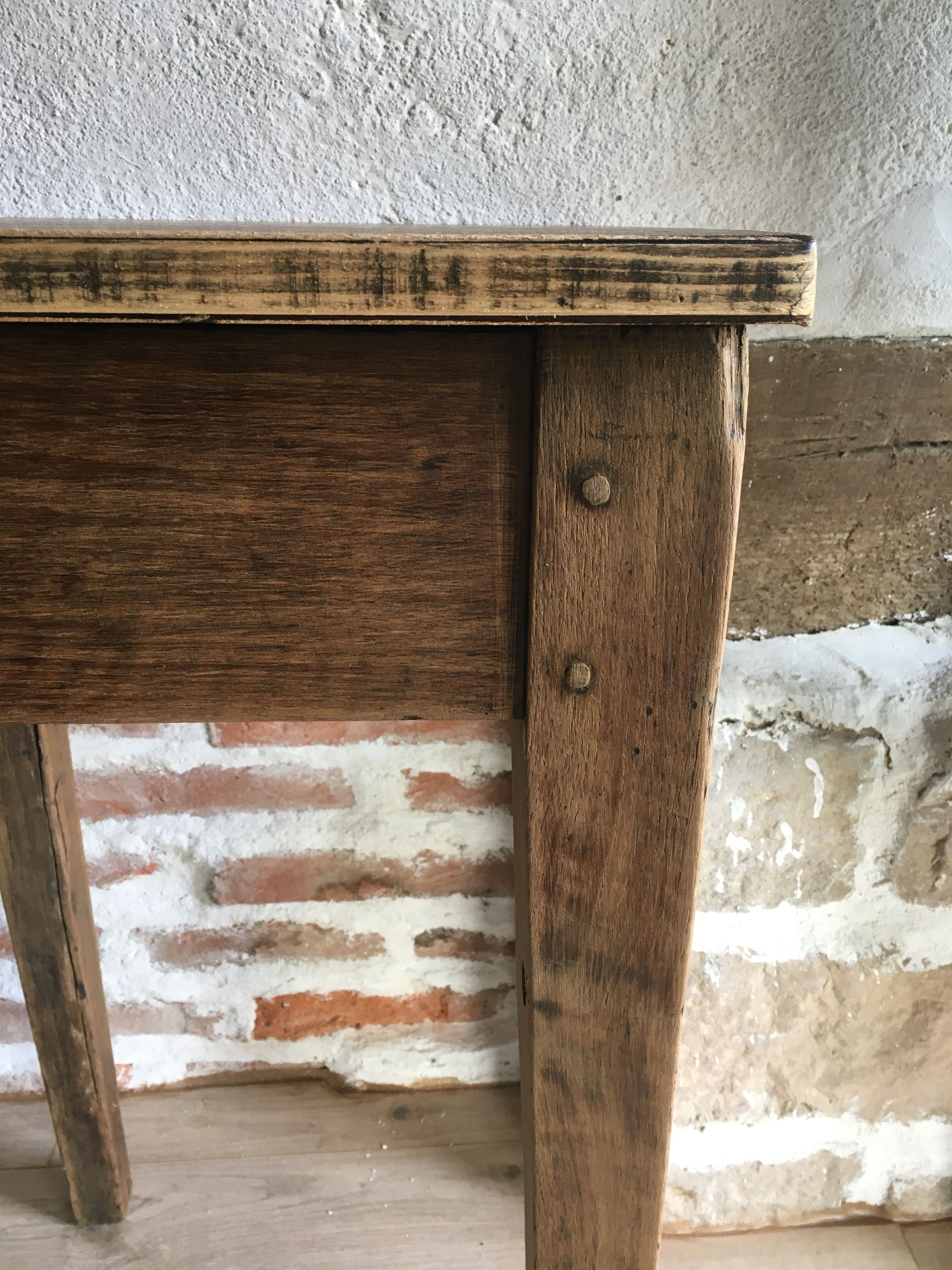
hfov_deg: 48.2
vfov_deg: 61.7
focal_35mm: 29
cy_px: 635
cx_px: 476
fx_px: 1063
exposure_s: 1/33
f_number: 2.2
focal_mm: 4.15
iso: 50
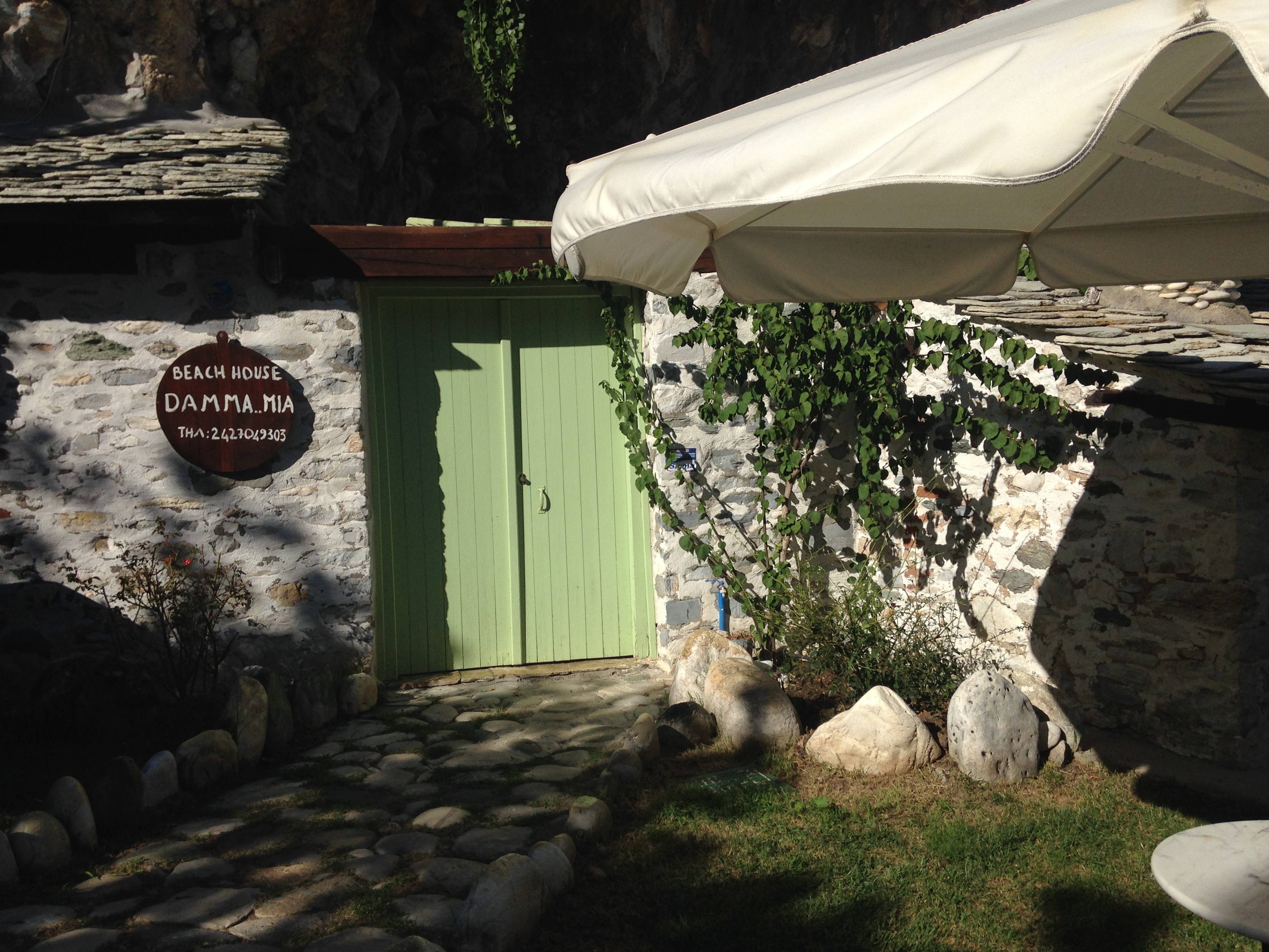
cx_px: 634
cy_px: 476
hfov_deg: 55.4
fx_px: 1210
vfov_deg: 42.9
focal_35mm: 33
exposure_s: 1/3390
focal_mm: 4.12
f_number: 2.4
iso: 50
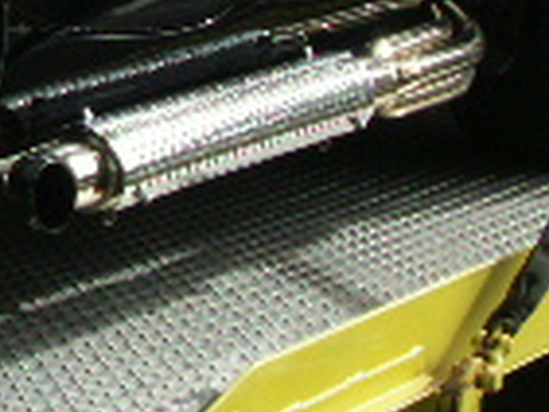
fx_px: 2302
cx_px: -413
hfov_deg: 12.5
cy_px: -136
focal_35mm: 145
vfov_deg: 10.0
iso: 64
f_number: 7.1
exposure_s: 1/250
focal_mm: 8.34
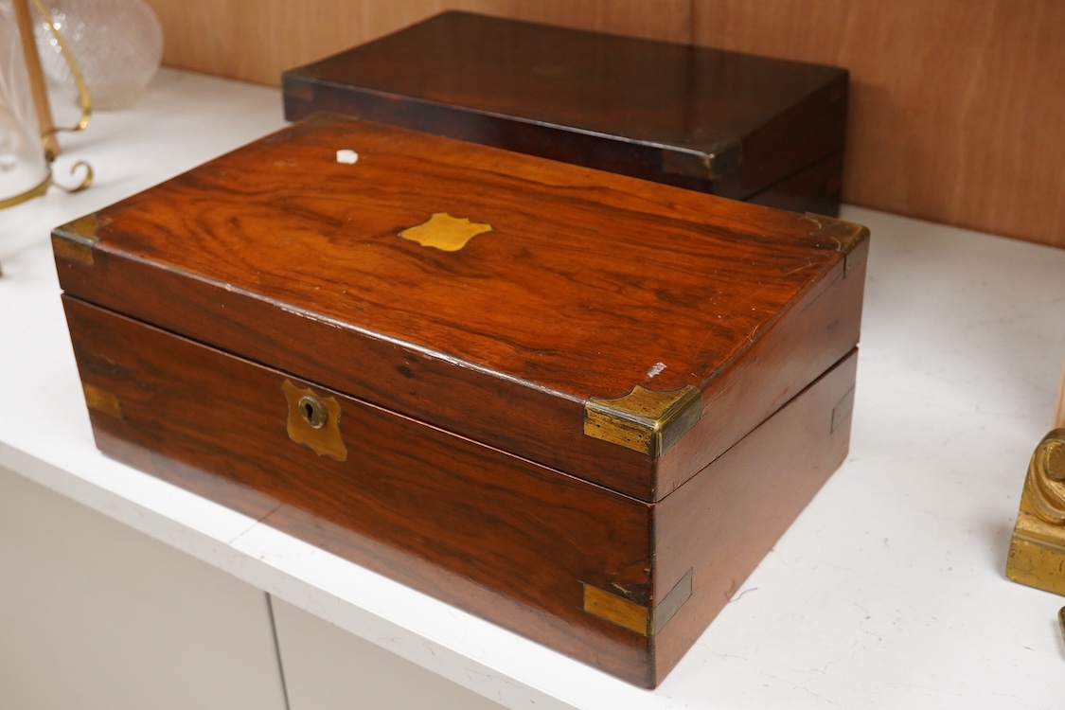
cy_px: 355
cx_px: 532
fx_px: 1331
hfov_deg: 43.6
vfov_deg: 29.9
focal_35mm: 45
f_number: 9
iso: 2500
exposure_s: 1/160
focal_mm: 30
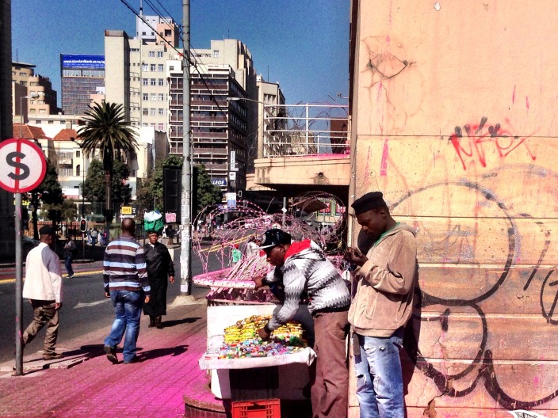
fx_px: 967
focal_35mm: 60
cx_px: 328
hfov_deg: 32.1
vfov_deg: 24.1
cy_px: 314
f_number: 2.4
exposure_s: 1/4525
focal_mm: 4.12
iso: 50
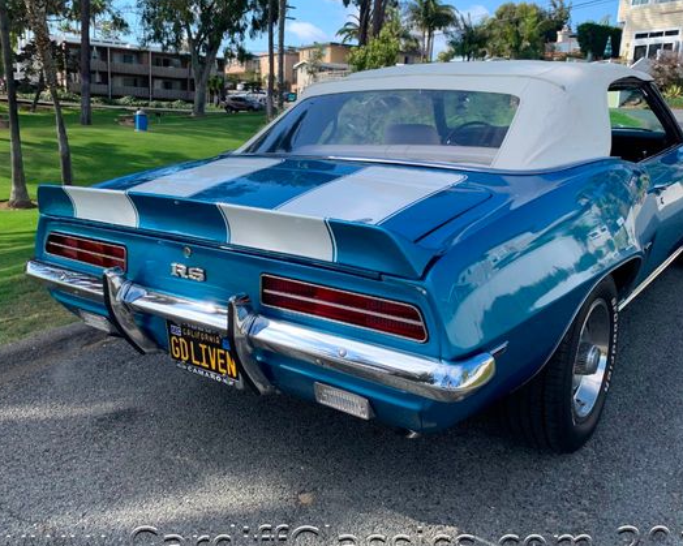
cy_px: 261
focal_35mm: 31
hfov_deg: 57.1
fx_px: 627
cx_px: 364
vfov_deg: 47.1
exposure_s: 1/894
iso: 25
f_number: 1.8
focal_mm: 4.25
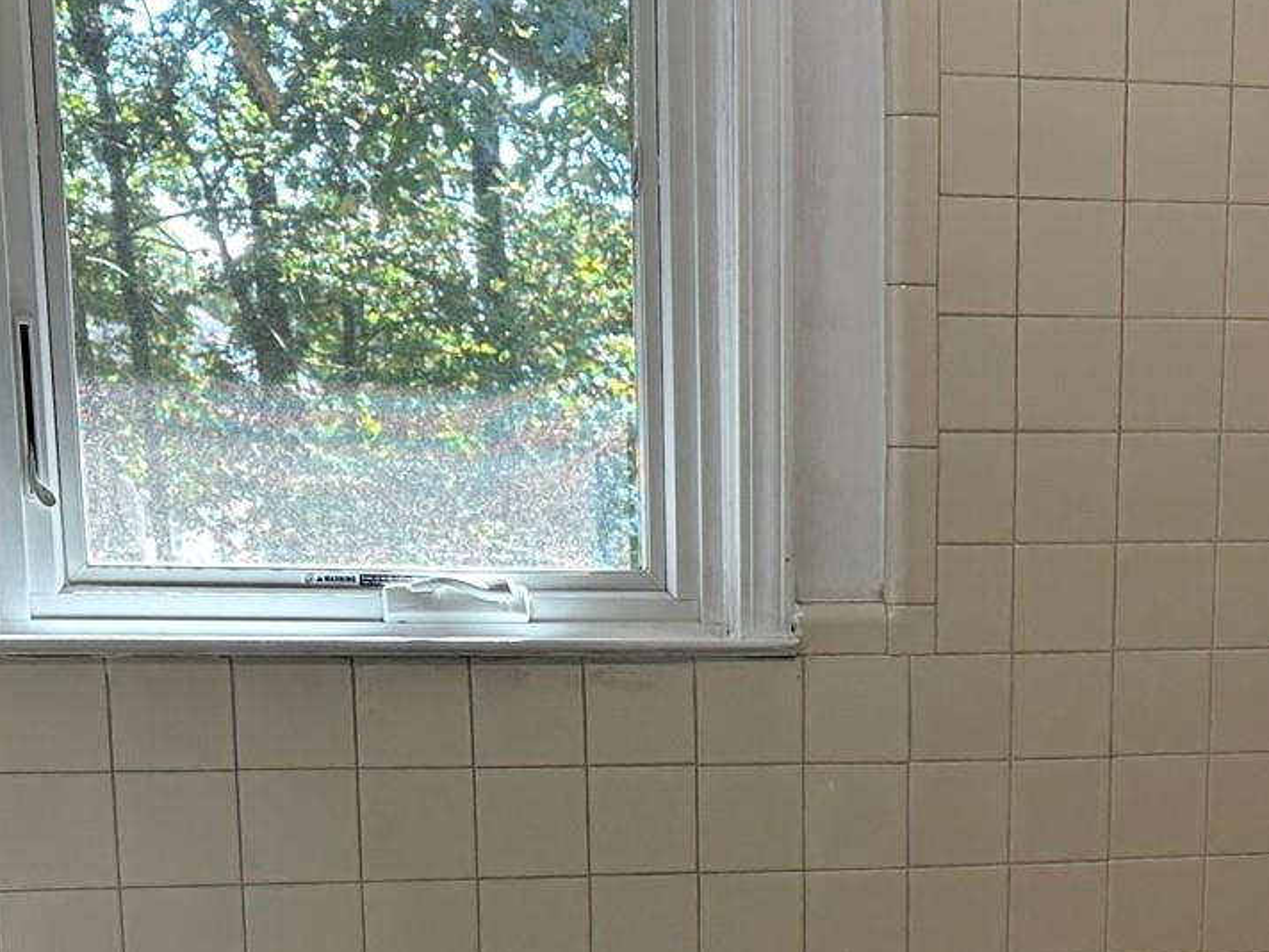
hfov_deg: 27.8
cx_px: 925
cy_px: 1005
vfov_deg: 20.5
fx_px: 2529
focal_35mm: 69
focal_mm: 6.86
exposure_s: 1/120
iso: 125
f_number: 1.78
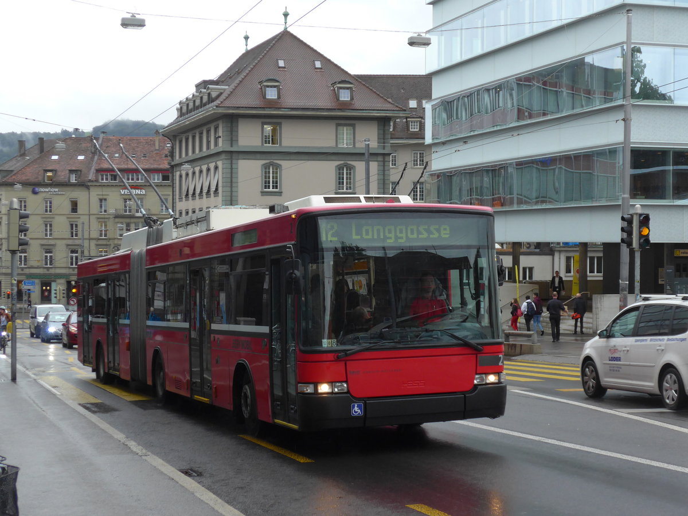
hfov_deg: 31.2
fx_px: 1232
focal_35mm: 62
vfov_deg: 23.7
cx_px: 344
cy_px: 258
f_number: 3.7
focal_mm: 12.7
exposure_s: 1/320
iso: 250
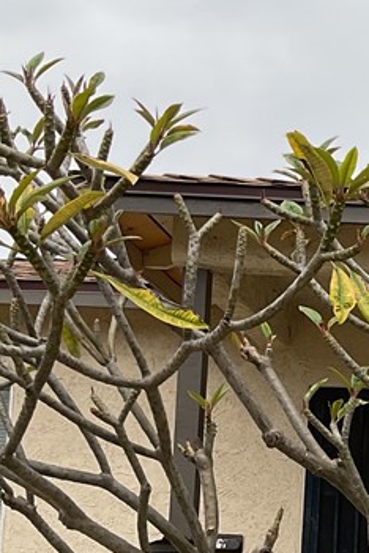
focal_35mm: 88
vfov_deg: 22.7
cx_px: 626
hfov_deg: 14.1
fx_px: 1353
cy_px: 476
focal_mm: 3
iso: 16
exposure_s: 1/2058
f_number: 1.8
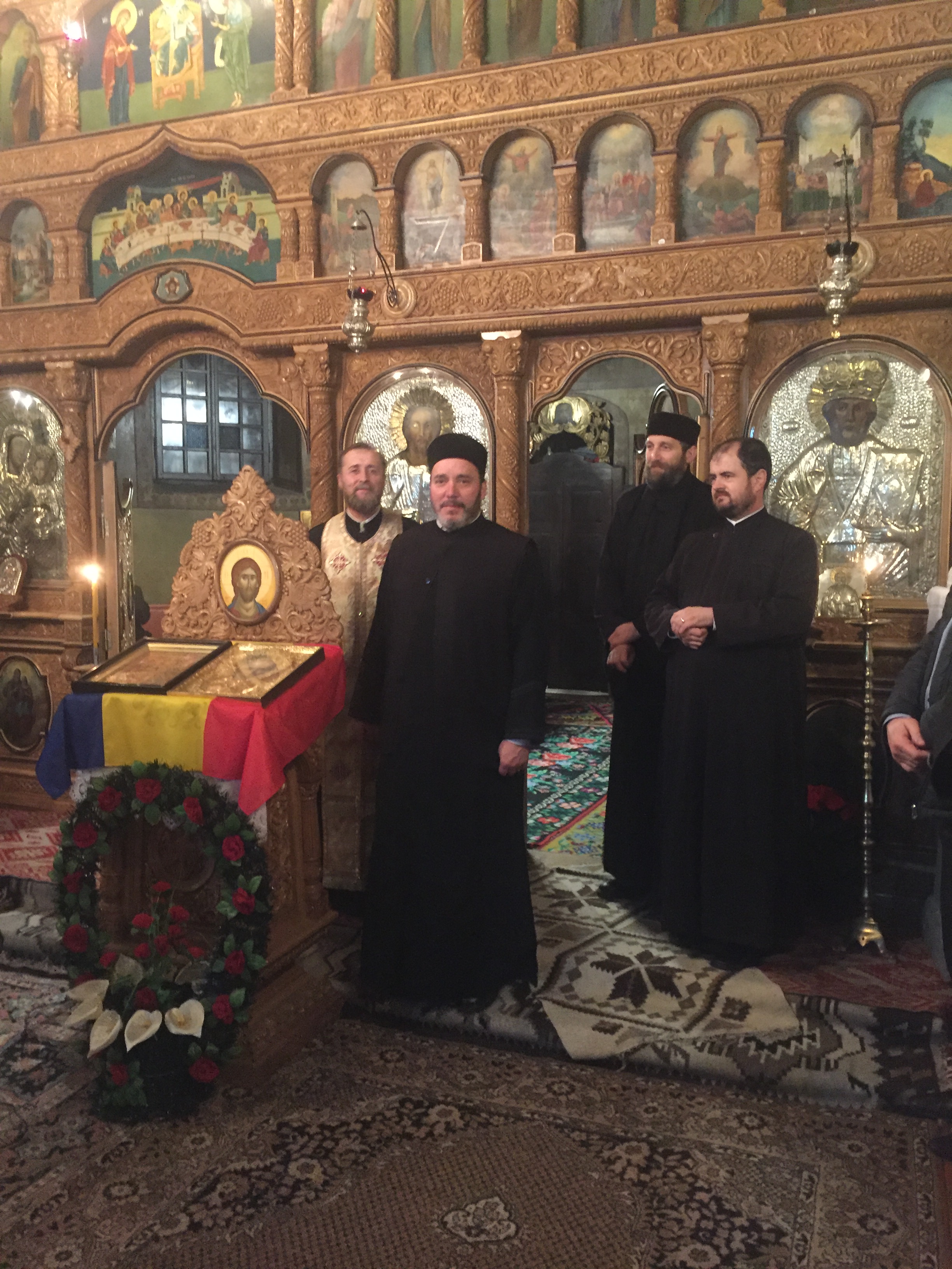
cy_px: 634
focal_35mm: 29
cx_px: 476
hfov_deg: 48.2
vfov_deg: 61.7
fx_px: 1063
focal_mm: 4.15
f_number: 2.2
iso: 500
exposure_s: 1/17
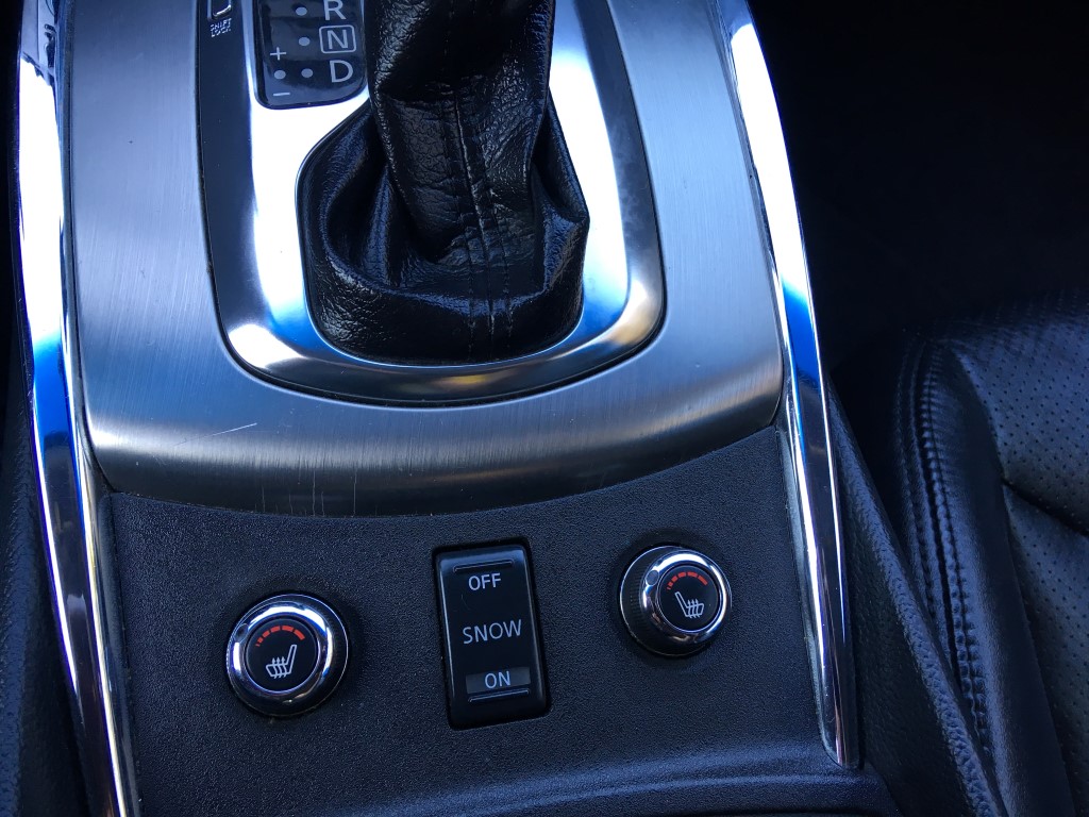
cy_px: 408
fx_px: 912
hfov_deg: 61.7
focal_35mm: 29
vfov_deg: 48.2
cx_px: 544
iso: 25
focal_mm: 4.15
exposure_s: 1/40
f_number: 2.2
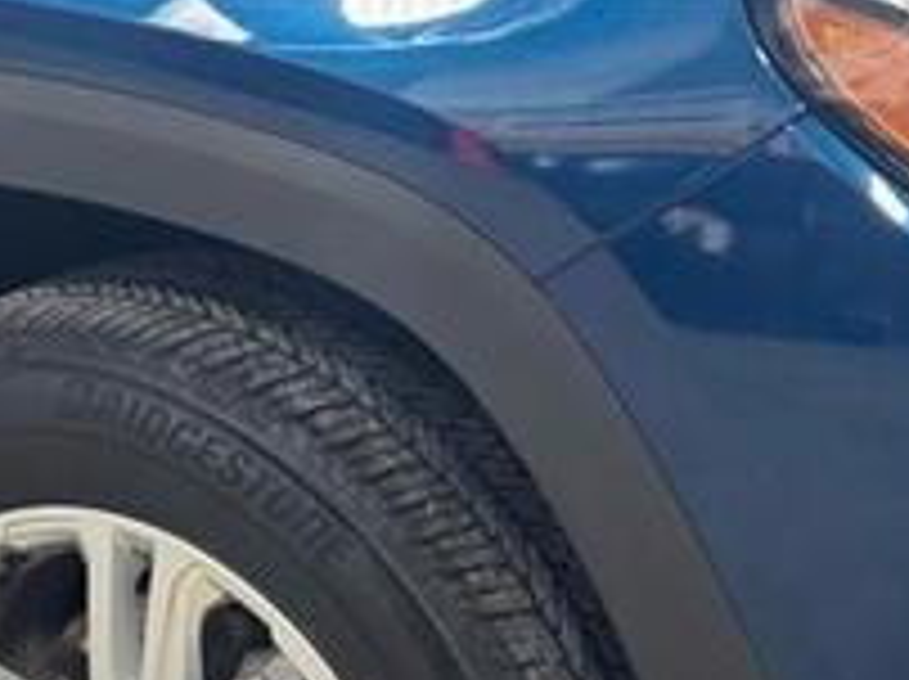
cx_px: 297
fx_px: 3147
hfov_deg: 16.4
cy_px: 838
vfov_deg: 12.0
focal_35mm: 120
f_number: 1.78
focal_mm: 6.76
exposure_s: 1/40
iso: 250
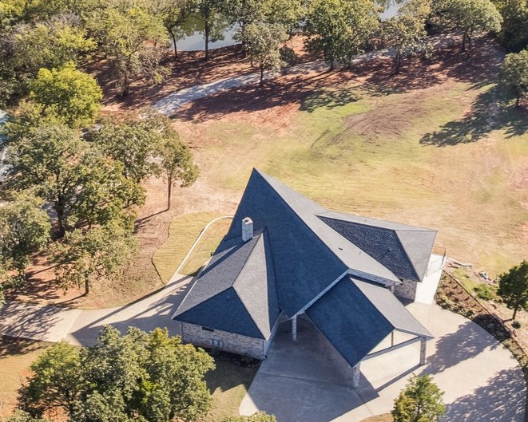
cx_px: 240
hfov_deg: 29.6
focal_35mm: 64
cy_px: 27
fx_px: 1000
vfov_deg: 23.1
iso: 140
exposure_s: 1/800
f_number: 2.8
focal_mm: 8.4
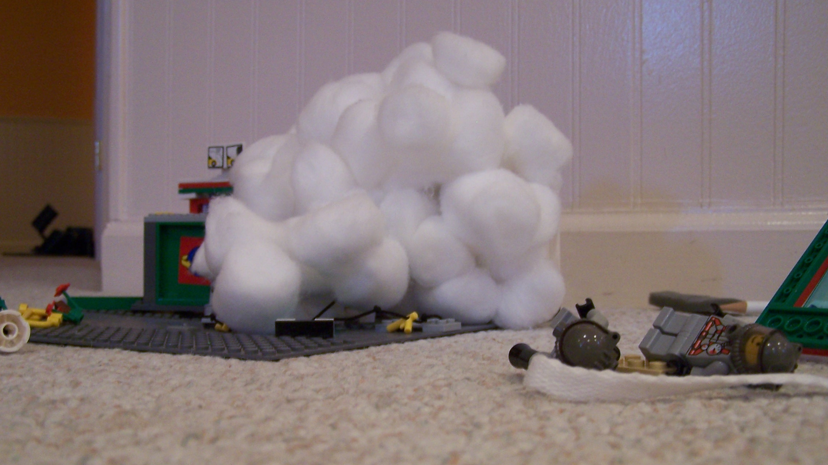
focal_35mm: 42
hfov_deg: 48.4
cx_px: 411
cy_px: 279
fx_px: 922
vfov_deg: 28.3
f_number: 2.8
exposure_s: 1/15
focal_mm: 6.3
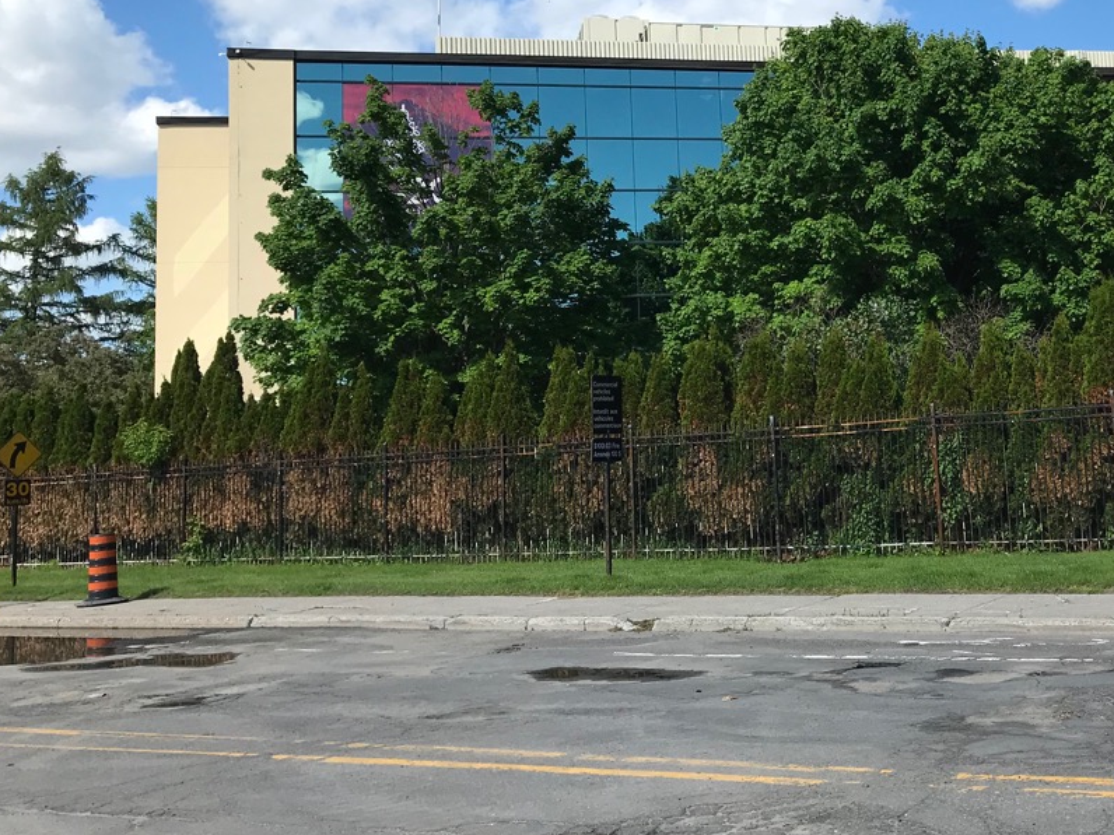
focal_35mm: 45
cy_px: 246
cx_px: 856
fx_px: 1448
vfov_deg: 31.8
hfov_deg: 40.7
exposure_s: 1/2591
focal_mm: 3.99
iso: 20
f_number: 1.8
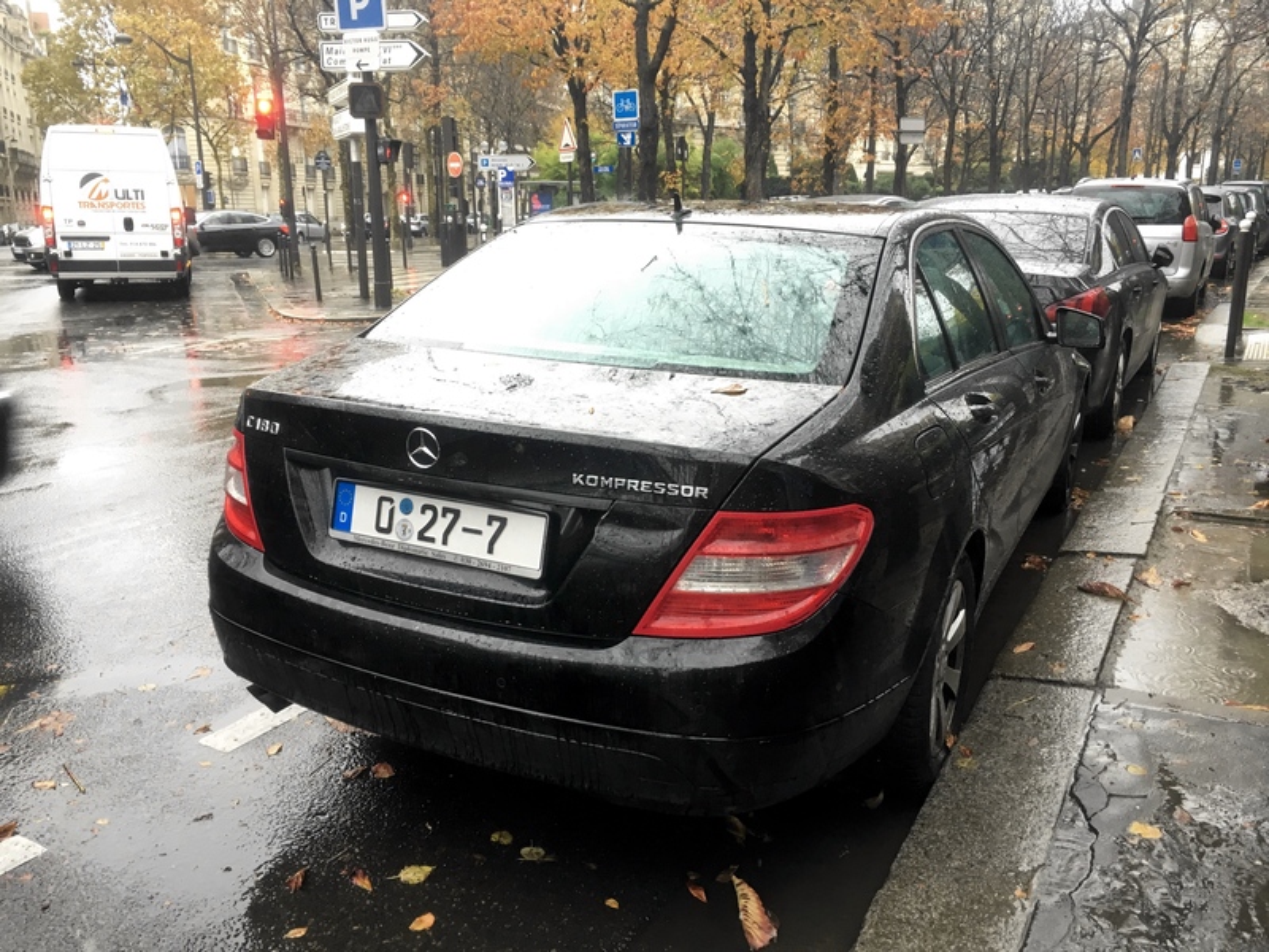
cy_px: 476
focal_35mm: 29
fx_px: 1063
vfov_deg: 48.2
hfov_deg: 61.7
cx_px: 634
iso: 50
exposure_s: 1/33
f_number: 2.2
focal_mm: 4.15
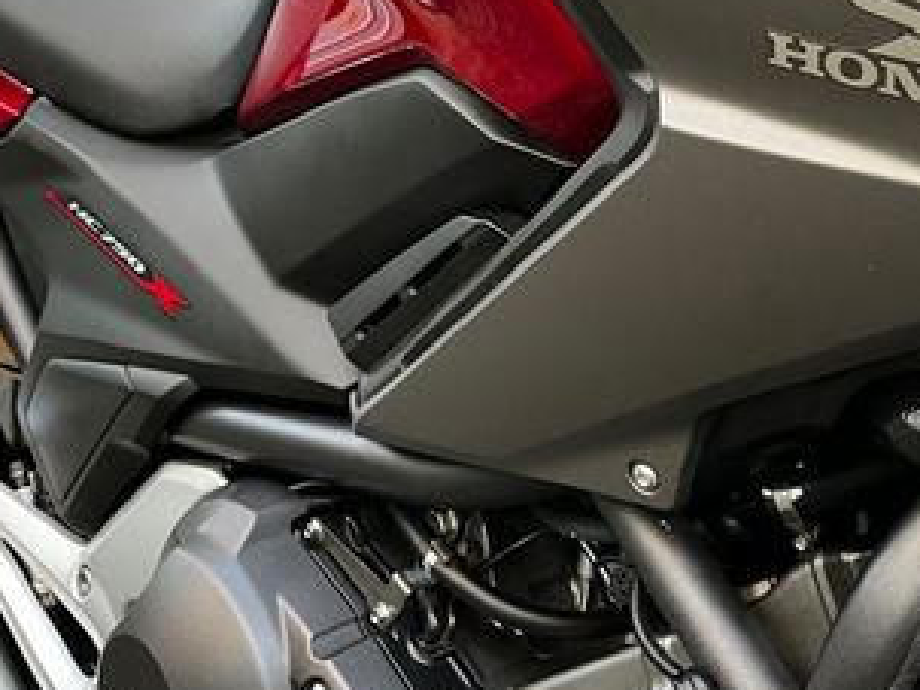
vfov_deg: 26.1
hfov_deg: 34.7
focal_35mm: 55
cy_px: 152
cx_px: 601
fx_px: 1461
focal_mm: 5.1
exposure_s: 1/96
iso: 125
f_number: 1.6
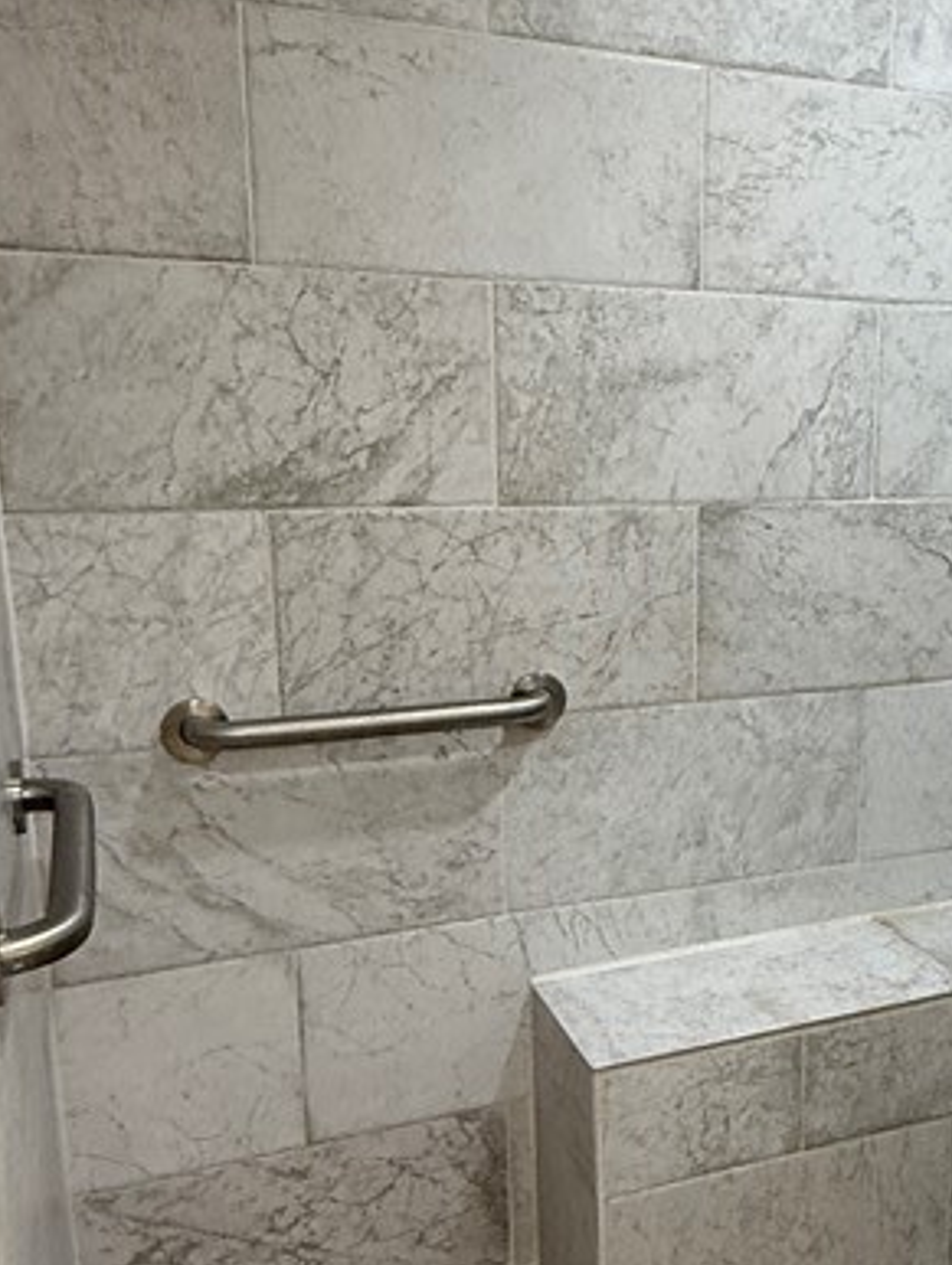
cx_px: 752
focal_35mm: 37
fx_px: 1355
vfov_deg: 50.0
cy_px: 703
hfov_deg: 37.4
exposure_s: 1/60
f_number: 2.2
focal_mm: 2.22
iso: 160
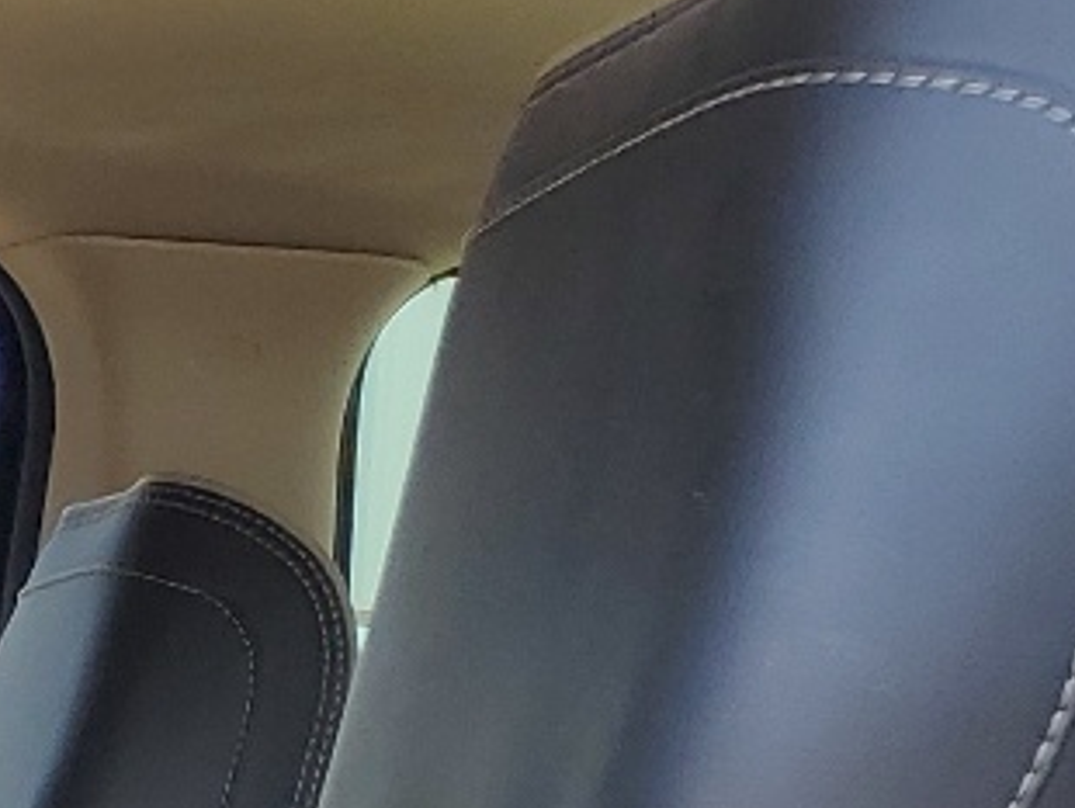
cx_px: -791
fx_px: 4165
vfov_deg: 10.1
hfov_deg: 13.4
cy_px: 1748
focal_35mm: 134
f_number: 1.5
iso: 50
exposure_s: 1/263
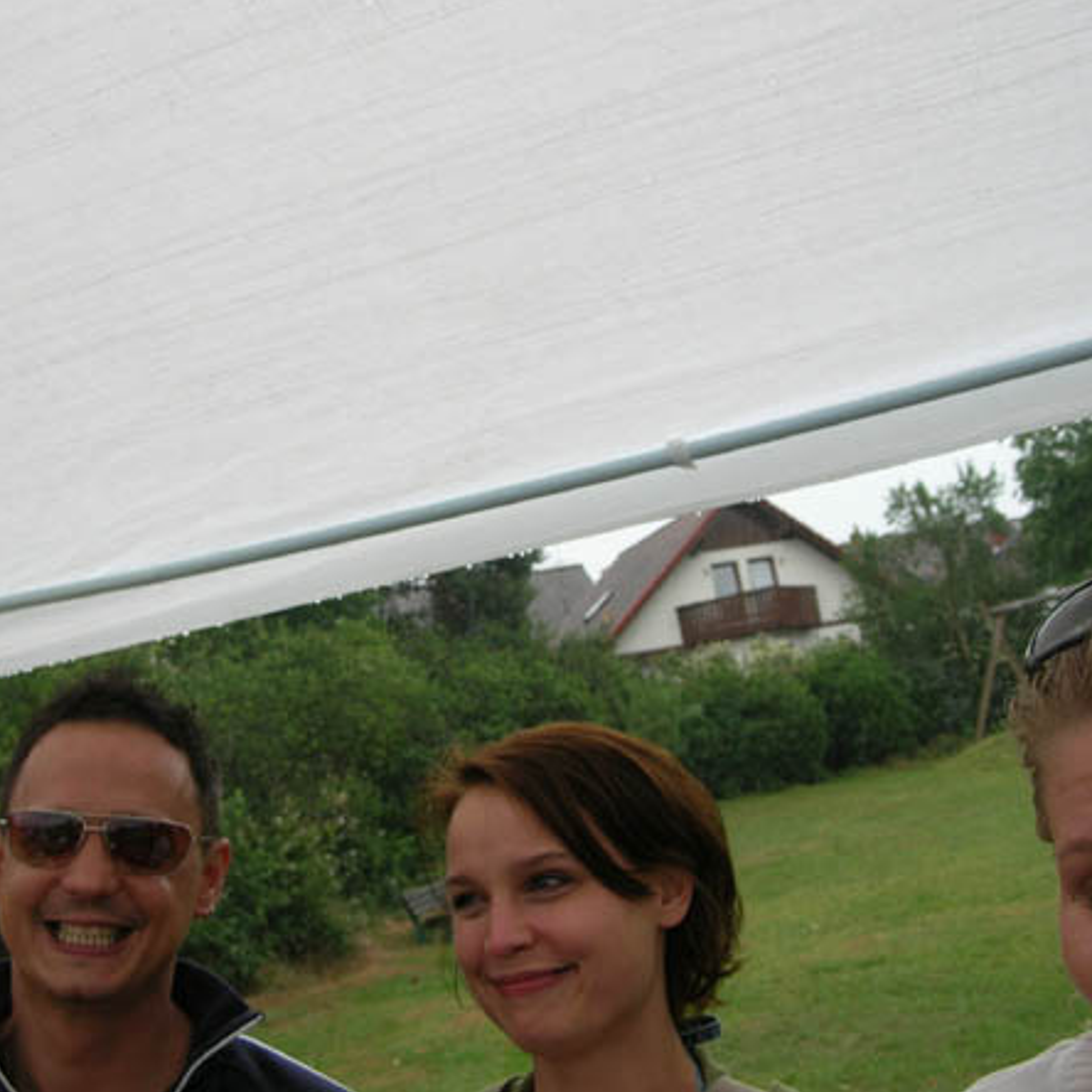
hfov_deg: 39.2
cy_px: 542
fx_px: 1535
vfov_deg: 39.2
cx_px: 514
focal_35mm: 43
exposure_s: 1/125
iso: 50
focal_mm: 6
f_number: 2.7
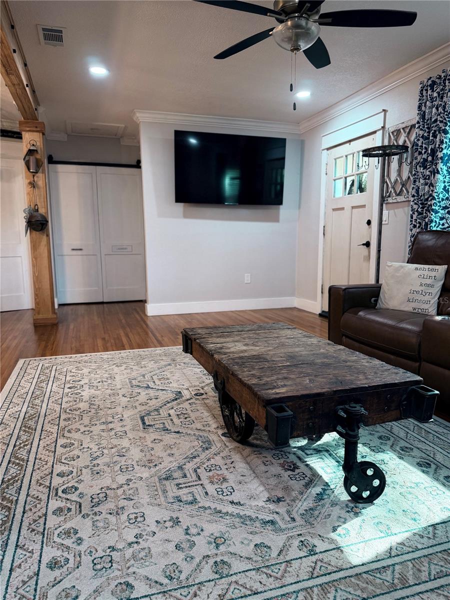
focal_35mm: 24
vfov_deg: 71.6
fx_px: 416
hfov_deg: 56.8
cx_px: 225
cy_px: 300
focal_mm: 6.76
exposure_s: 1/120
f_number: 1.78
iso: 320
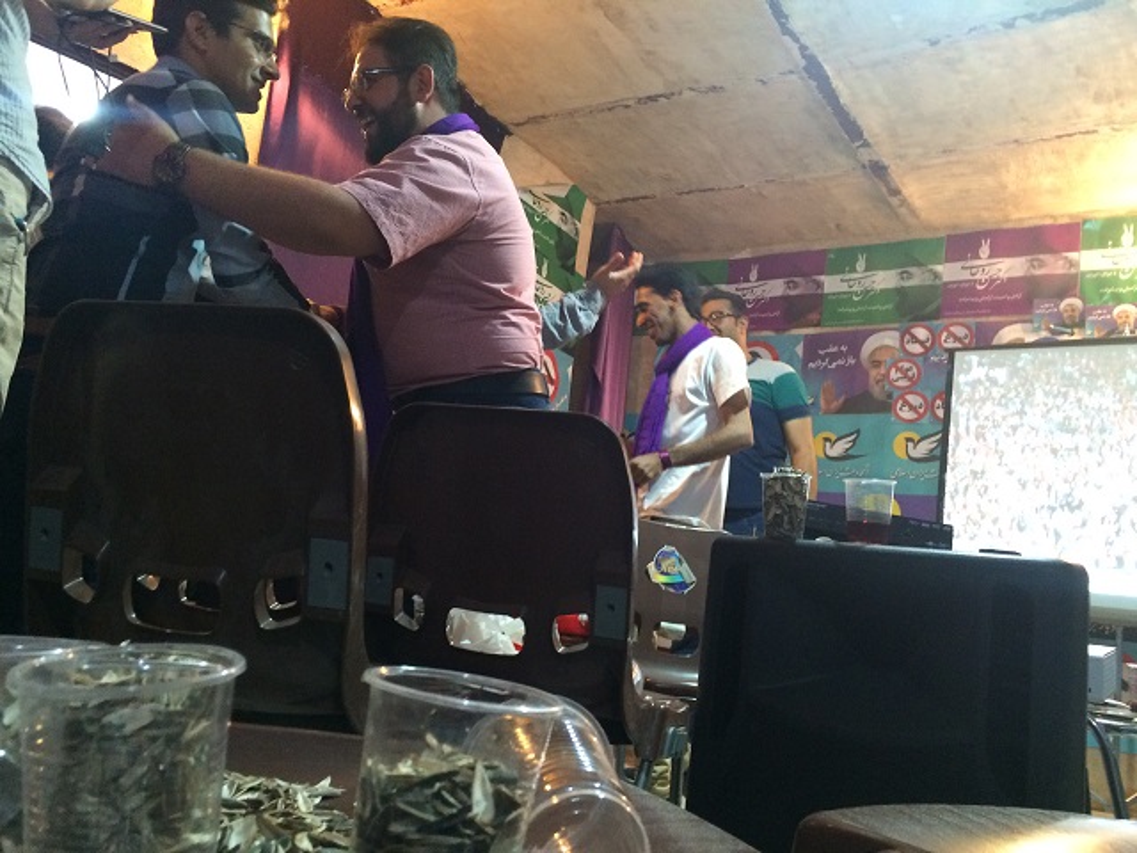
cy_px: 426
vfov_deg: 48.2
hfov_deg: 61.7
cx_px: 568
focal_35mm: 29
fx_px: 953
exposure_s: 1/25
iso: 250
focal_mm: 4.15
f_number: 2.2
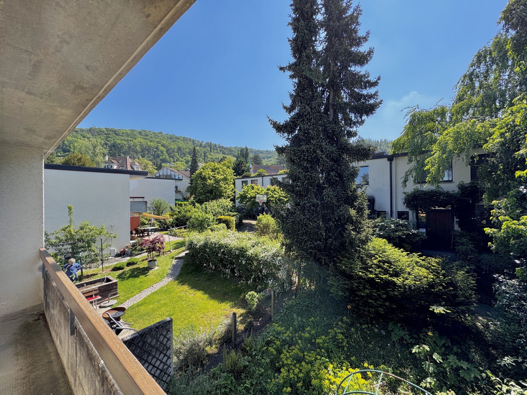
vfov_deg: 85.7
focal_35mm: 14
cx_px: 264
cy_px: 198
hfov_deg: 102.1
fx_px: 213
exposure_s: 1/804
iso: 40
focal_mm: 2.22
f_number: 2.2
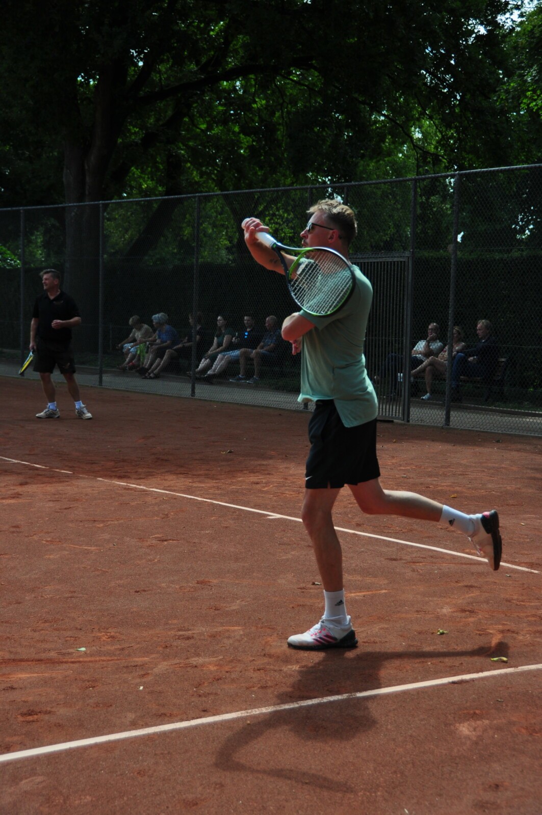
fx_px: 1562
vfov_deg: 29.3
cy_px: 408
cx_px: 271
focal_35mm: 69
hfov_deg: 19.7
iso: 200
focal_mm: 46
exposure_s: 1/1000
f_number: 4.5
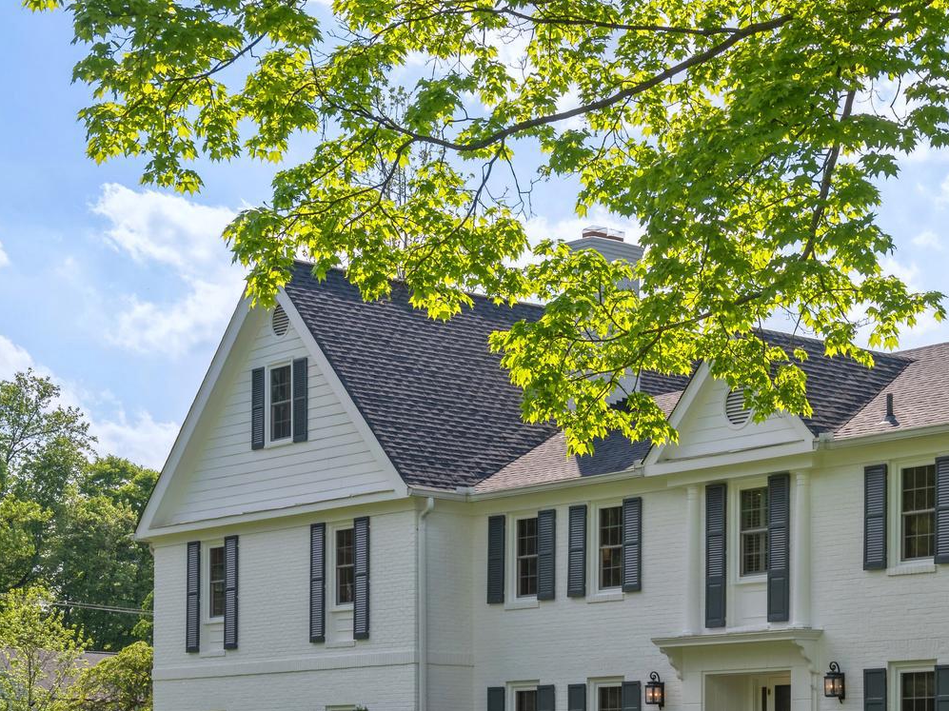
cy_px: 497
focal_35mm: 81
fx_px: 2220
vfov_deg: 18.1
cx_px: 865
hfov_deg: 23.5
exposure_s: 1/320
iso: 200
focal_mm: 41
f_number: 9
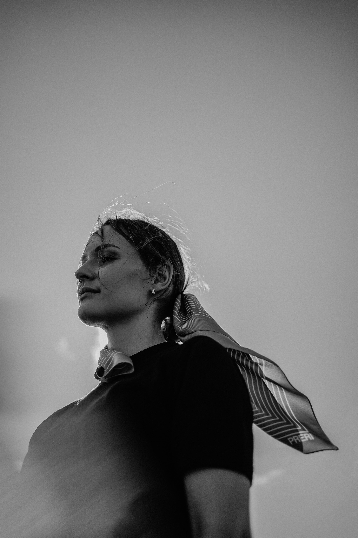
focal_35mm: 35
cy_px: 269
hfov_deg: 37.9
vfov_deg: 54.4
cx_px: 179
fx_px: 522
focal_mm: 35
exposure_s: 1/8000
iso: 100
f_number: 1.8
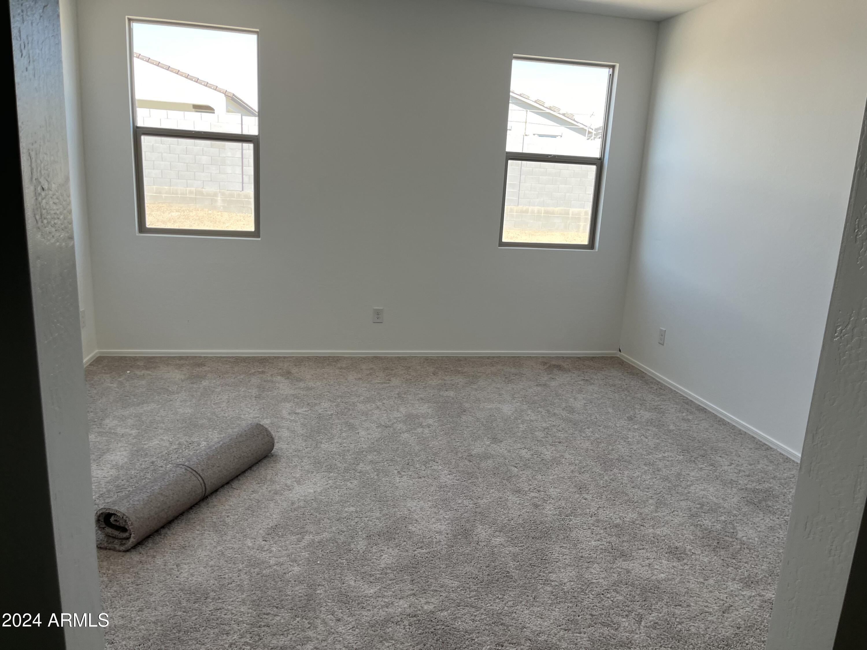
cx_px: 434
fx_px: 651
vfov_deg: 53.1
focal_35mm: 26
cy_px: 325
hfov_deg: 67.3
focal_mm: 5.1
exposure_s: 1/170
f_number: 1.6
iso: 50
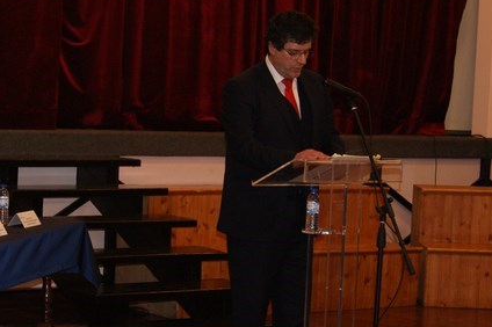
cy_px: 218
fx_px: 1351
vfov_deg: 13.8
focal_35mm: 99
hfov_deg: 20.3
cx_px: 55
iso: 400
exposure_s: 1/60
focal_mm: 35
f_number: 5.6
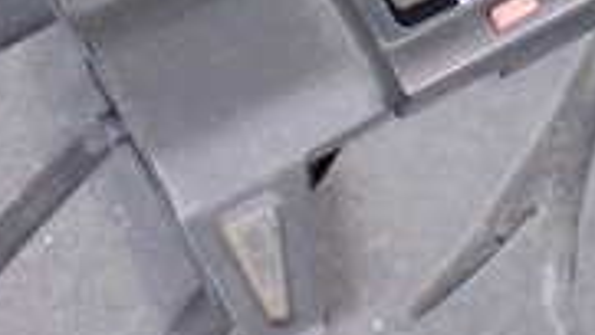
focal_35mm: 130
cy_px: -243
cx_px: 565
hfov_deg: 16.2
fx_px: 2052
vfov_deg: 9.0
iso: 800
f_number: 2.5
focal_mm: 6.37
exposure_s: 1/100
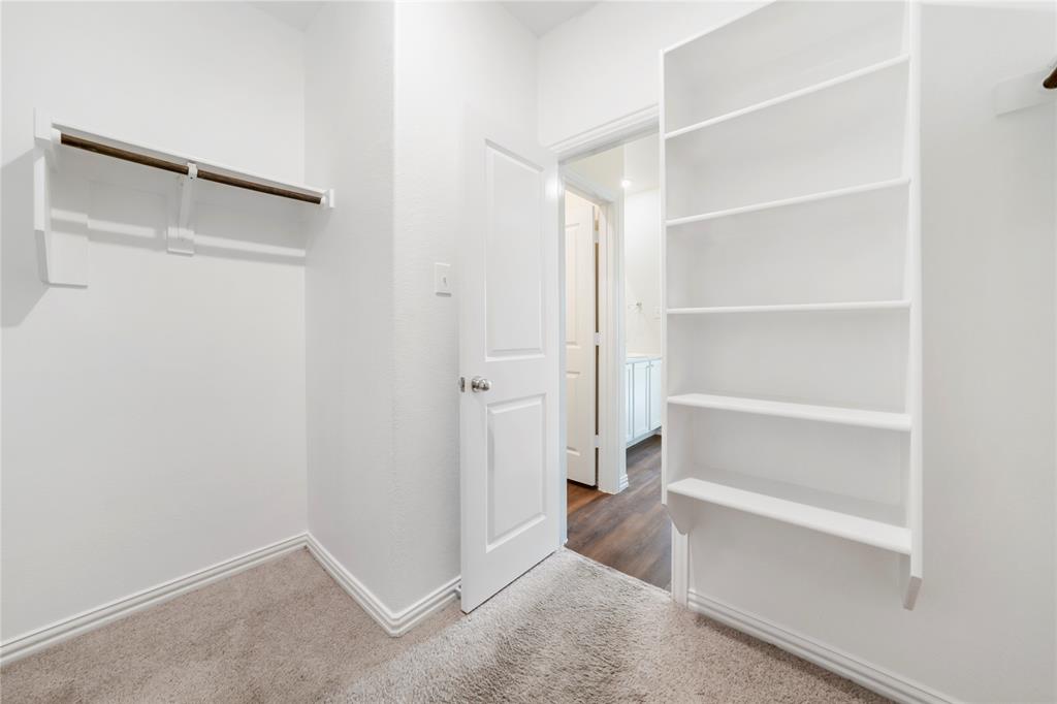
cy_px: 352
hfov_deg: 112.6
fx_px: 352
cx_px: 528
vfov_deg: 90.0
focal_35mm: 12
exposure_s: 1/4
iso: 100
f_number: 9
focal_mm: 12
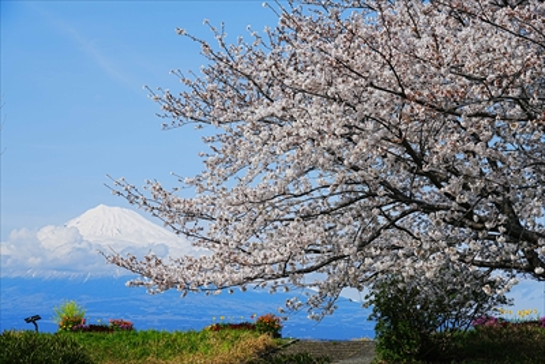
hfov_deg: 24.8
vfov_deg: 16.7
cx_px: 272
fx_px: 1242
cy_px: 182
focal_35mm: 82
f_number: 8
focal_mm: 82
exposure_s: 1/640
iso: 100
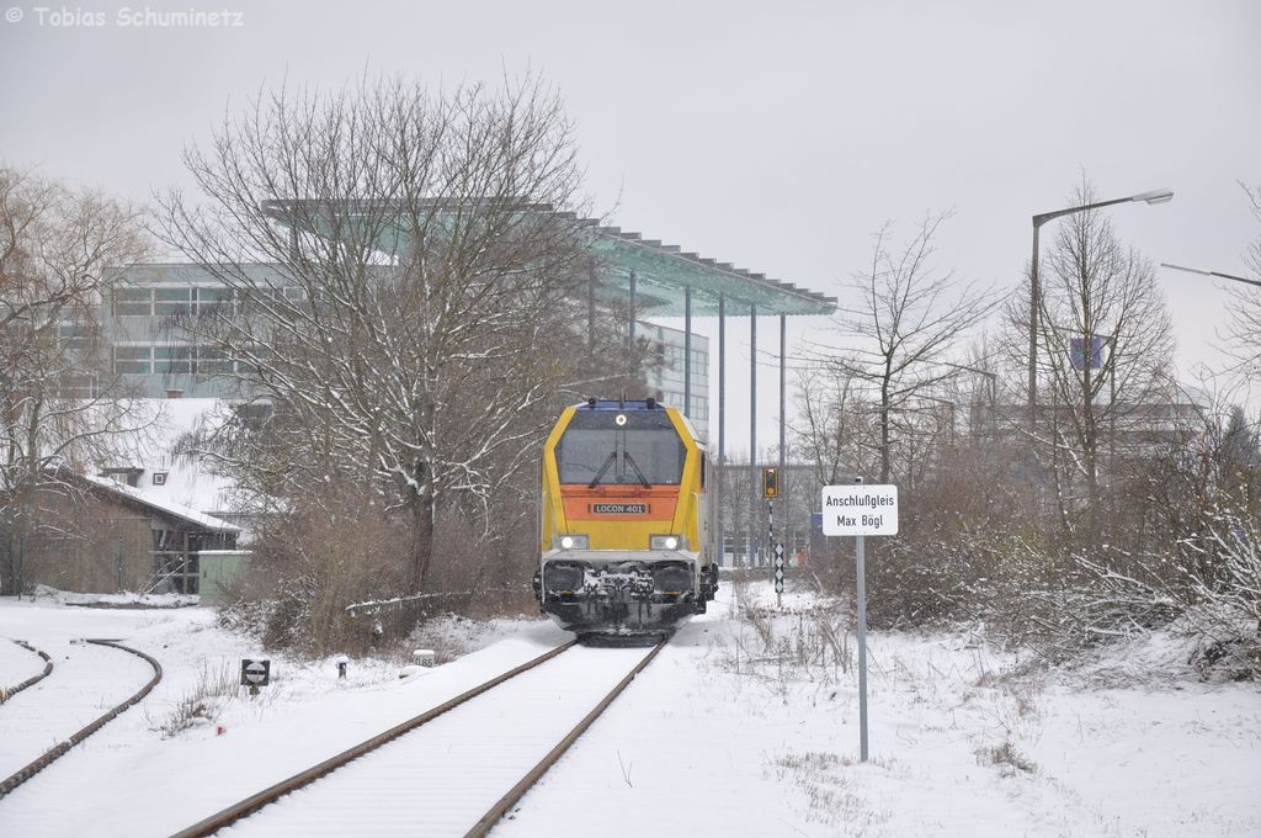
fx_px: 3673
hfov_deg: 19.5
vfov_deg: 13.0
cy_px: 419
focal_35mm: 105
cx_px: 630
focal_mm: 70
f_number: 7.1
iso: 250
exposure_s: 1/400
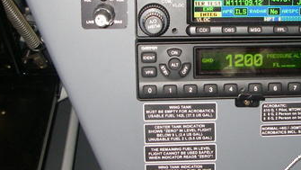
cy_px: 62
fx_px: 631
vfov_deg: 15.3
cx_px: 230
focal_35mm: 79
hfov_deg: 26.4
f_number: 3.3
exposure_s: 1/40
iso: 200
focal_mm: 6.3
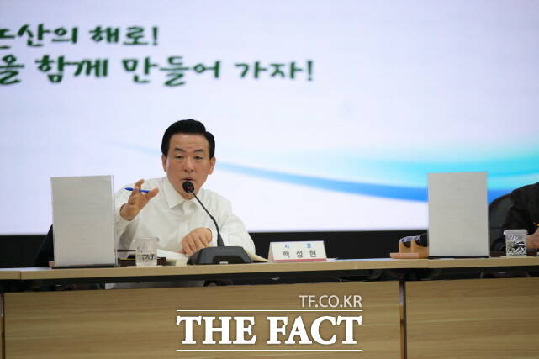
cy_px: 180
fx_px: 2993
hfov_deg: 10.3
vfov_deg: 6.9
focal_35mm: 200
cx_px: 270
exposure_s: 1/200
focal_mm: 200
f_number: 2.8
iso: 250
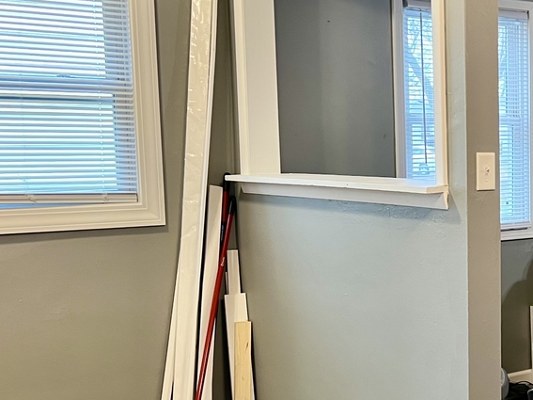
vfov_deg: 22.2
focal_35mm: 66
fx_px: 1016
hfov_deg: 27.5
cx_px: 545
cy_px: 259
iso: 200
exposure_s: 1/60
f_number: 1.5
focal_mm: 5.7
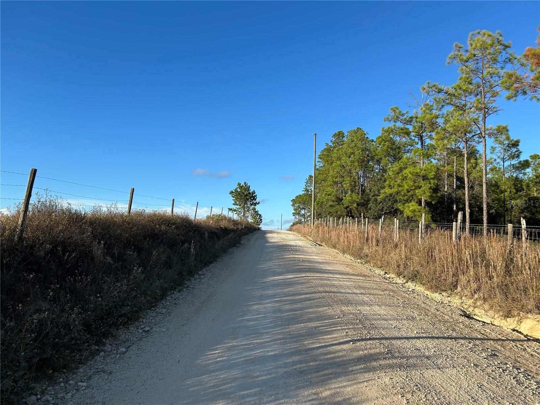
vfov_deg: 53.1
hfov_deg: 67.3
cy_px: 202
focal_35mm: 26
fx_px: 406
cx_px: 270
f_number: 1.5
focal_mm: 5.7
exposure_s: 1/2513
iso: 50
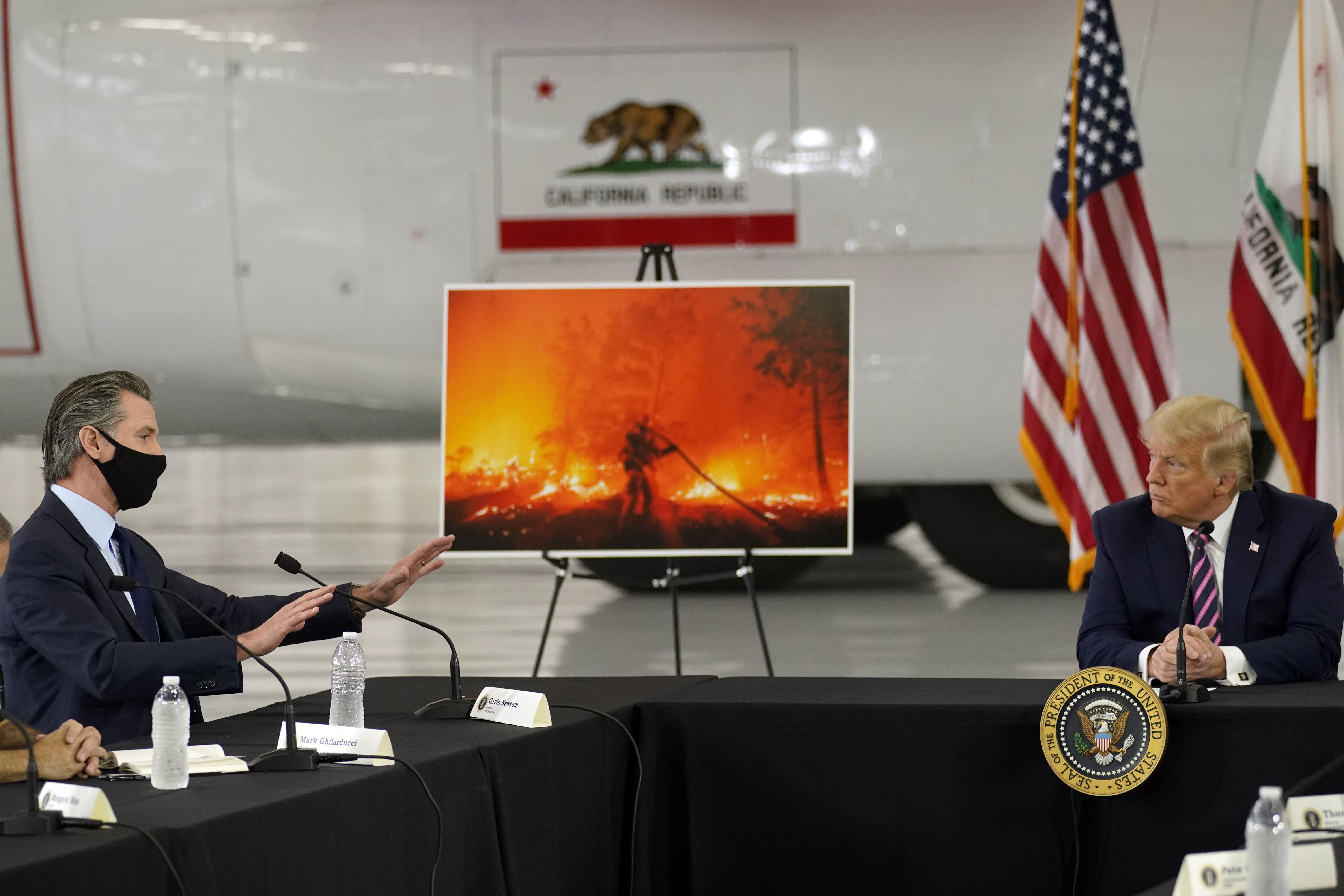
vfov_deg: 6.2
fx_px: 8287
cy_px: 448
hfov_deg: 9.3
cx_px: 672
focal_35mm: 222
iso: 3200
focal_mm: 222
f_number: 5.6
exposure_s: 1/640
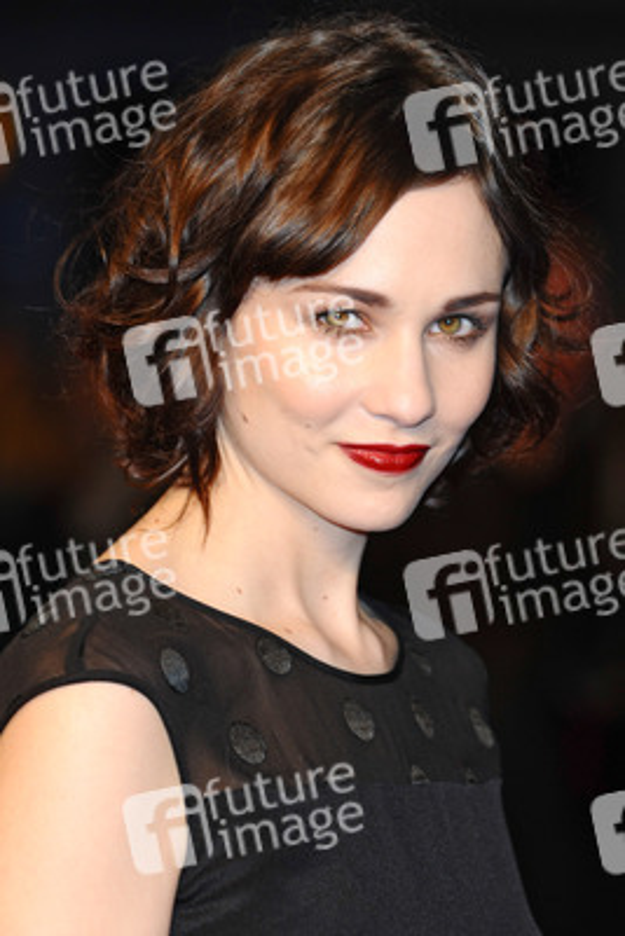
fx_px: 6439
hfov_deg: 5.6
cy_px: 468
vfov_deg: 8.3
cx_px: 312
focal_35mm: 248
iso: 320
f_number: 4.5
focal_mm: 165
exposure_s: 1/200
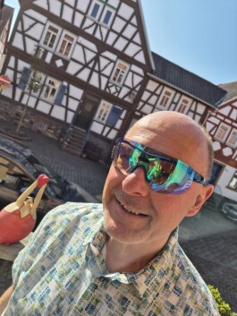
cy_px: 158
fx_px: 210
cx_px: 118
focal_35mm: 23
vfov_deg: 73.9
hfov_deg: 58.9
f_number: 1.8
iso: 25
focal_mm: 5.4
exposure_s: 1/1228
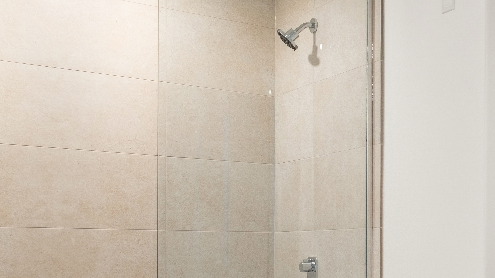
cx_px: 606
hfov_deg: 29.6
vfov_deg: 19.5
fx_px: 788
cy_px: 268
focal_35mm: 60
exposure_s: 1/15
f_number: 7.1
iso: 320
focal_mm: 17
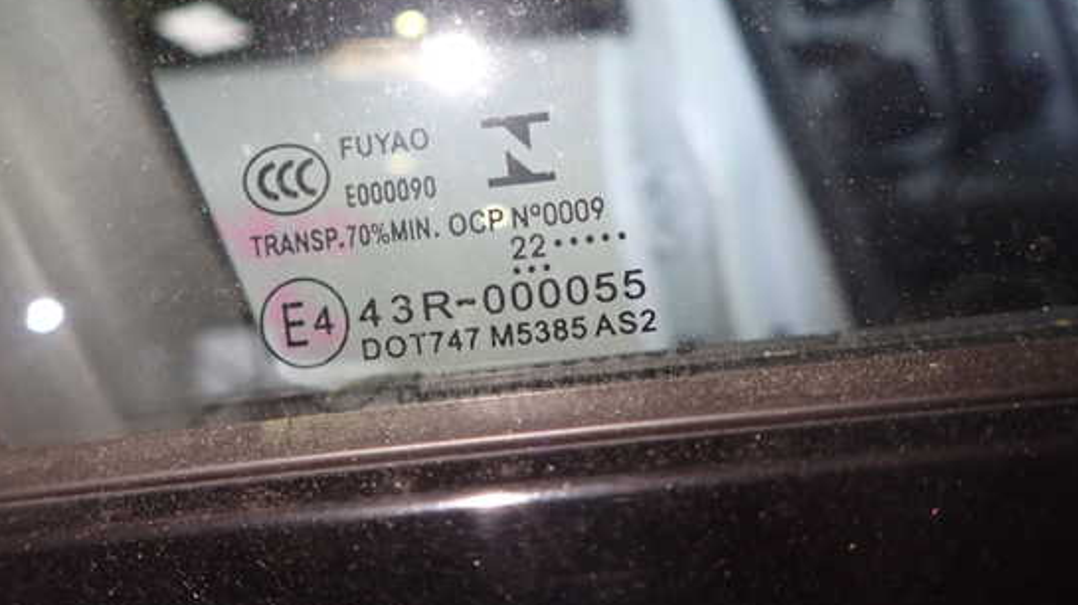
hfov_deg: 64.3
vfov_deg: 38.7
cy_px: 241
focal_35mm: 30
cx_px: 510
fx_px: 857
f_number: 2
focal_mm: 4.5
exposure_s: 1/30
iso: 250
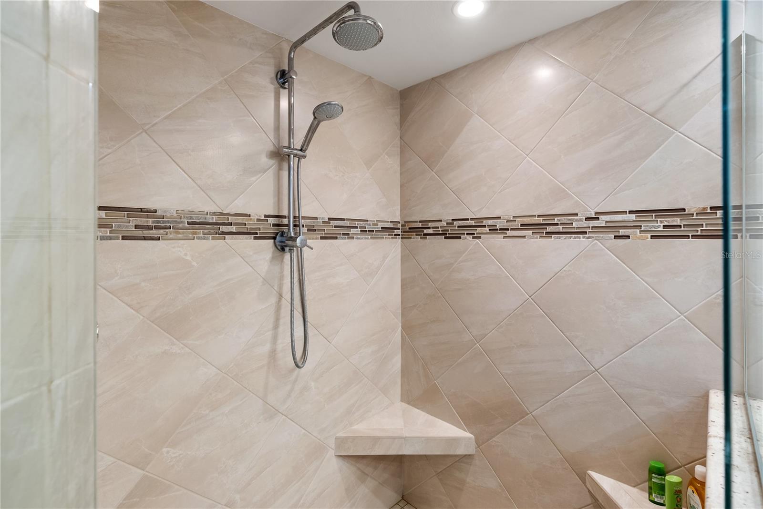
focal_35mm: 16
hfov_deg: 96.7
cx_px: 382
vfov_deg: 73.8
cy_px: 254
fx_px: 339
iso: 800
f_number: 5
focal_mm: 16
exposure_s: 1/80
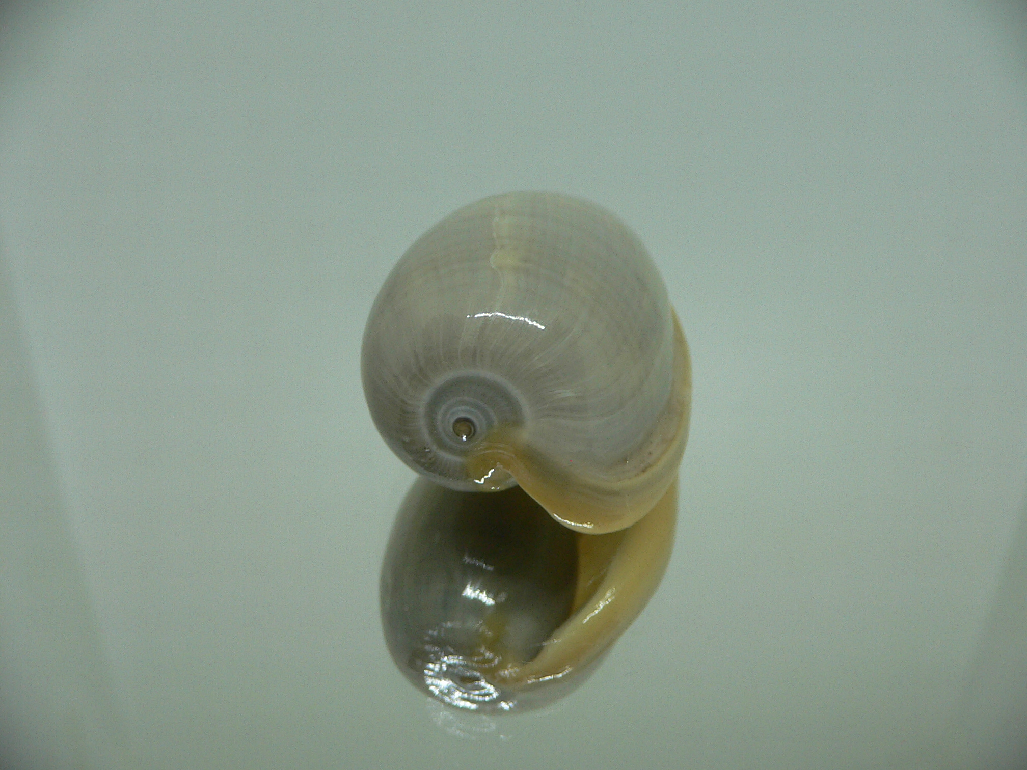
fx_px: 1038
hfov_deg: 52.6
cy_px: 385
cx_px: 514
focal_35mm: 35
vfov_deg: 40.7
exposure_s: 1/60
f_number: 2.8
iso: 100
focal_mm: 4.6
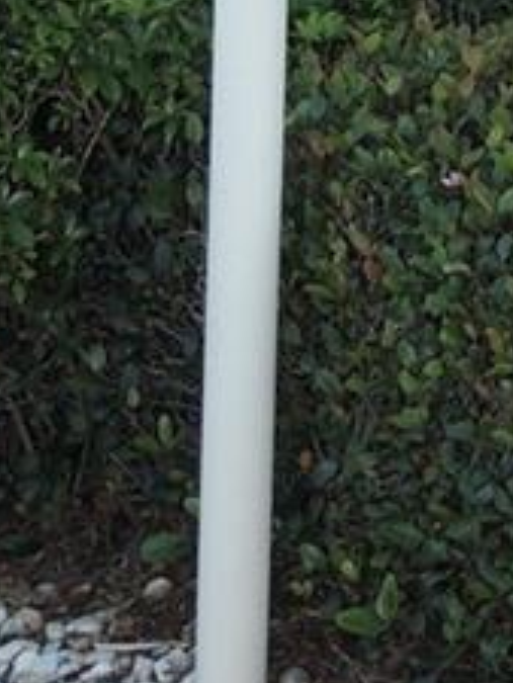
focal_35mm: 176
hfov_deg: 8.3
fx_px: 3474
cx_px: 792
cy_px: -376
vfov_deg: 10.8
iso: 100
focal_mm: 5.8
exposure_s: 1/200
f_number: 3.2
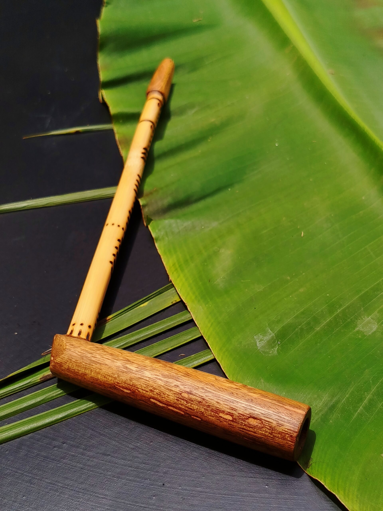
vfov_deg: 39.7
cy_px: 256
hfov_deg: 30.3
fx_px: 708
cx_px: 192
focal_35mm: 48
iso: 50
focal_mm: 5.31
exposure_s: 1/1616
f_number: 1.7
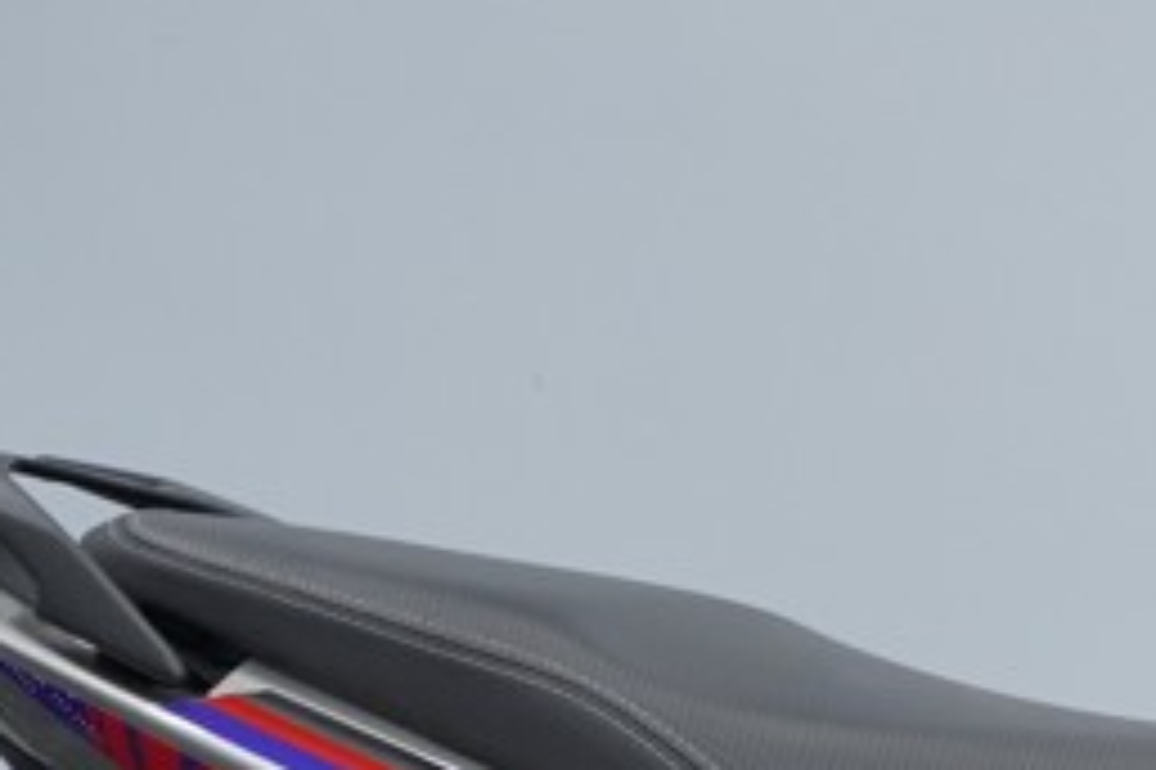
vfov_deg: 6.3
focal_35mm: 214
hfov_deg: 9.3
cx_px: 1880
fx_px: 6874
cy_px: 1202
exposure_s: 1/50
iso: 500
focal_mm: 30.6
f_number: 4
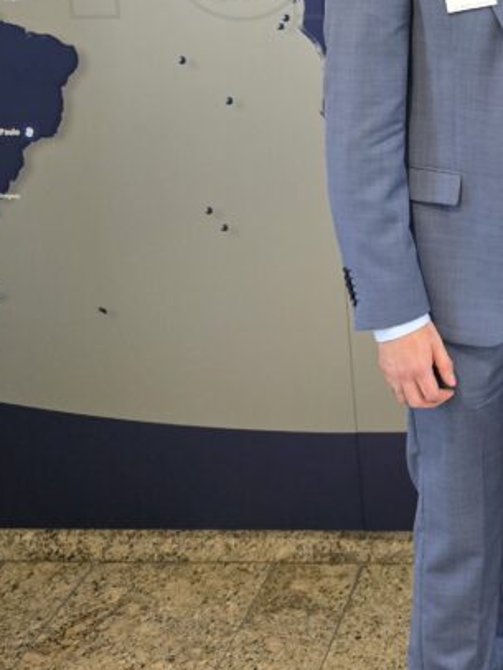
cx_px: 622
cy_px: 134
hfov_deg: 22.9
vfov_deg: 32.3
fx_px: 1123
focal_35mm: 58
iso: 1600
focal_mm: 6.3
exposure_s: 1/100
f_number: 1.7
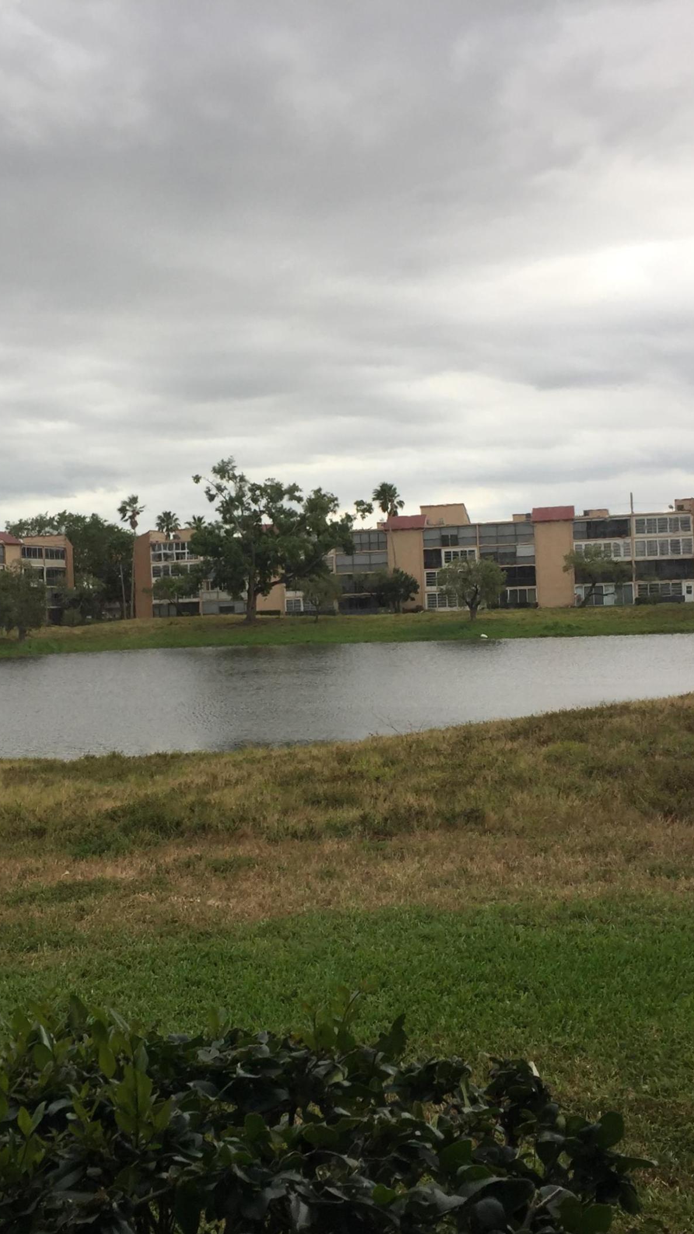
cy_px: 625
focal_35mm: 43
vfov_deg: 47.4
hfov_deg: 27.4
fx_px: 1407
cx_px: 197
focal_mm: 4.15
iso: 32
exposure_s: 1/359
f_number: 2.2
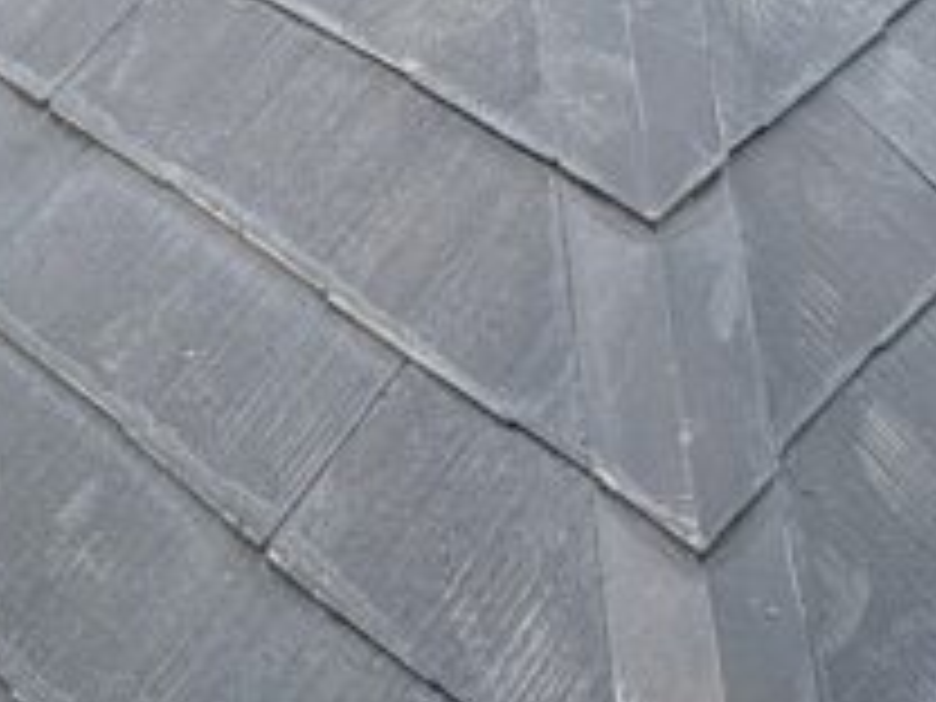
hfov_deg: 28.2
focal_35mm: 69
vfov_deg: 19.9
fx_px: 1866
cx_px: 441
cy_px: -158
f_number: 2.2
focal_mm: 2.22
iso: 40
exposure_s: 1/421
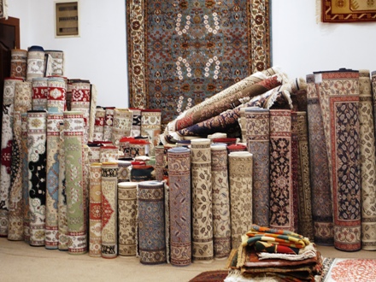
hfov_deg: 33.2
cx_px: 188
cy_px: 141
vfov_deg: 25.2
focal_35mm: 58
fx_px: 630
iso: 400
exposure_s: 1/30
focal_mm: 29
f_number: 5.2
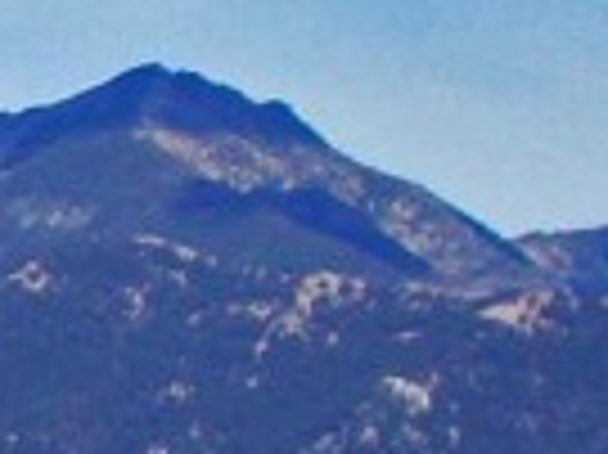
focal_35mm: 371
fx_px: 6511
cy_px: 715
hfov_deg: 4.9
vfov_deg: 4.0
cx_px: -1590
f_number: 5
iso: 80
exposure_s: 1/500
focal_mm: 8.2
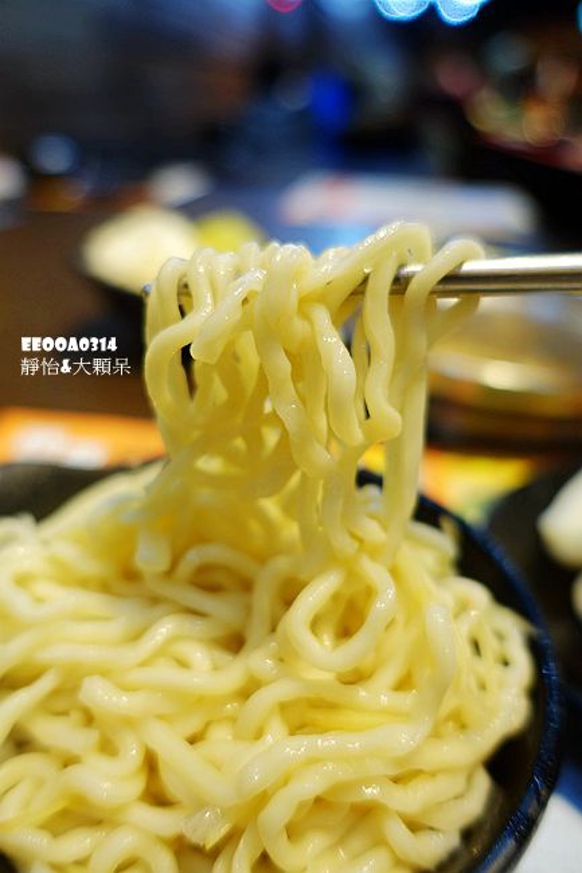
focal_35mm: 24
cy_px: 436
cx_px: 291
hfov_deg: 53.1
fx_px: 582
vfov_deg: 73.8
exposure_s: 1/30
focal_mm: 8.8
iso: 125
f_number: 2
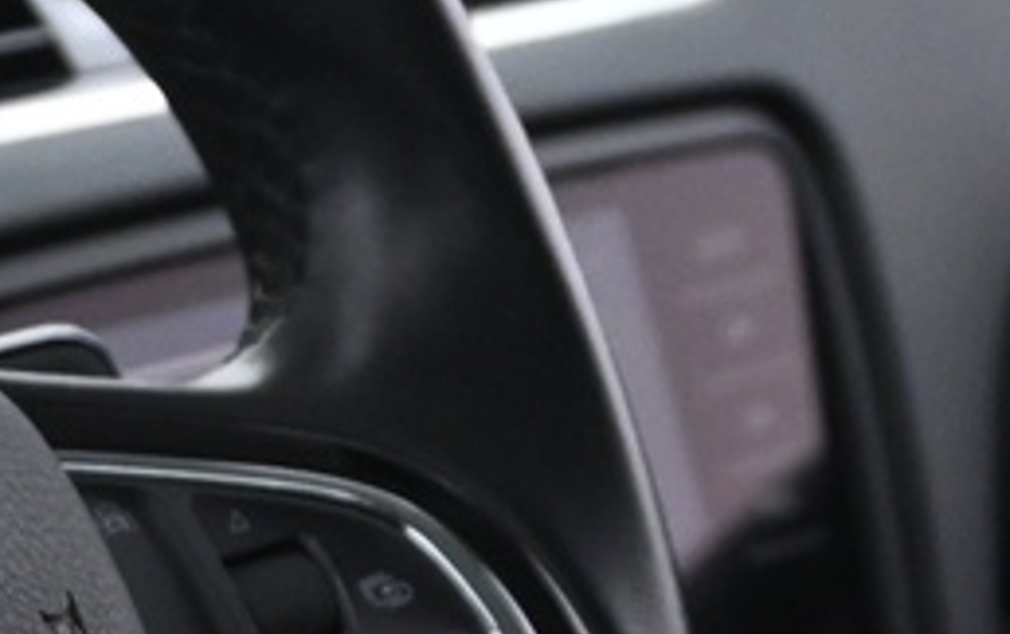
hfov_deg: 10.1
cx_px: -485
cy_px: 967
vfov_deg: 6.5
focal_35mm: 201
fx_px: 5545
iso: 1600
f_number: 4
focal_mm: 21
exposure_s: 1/13
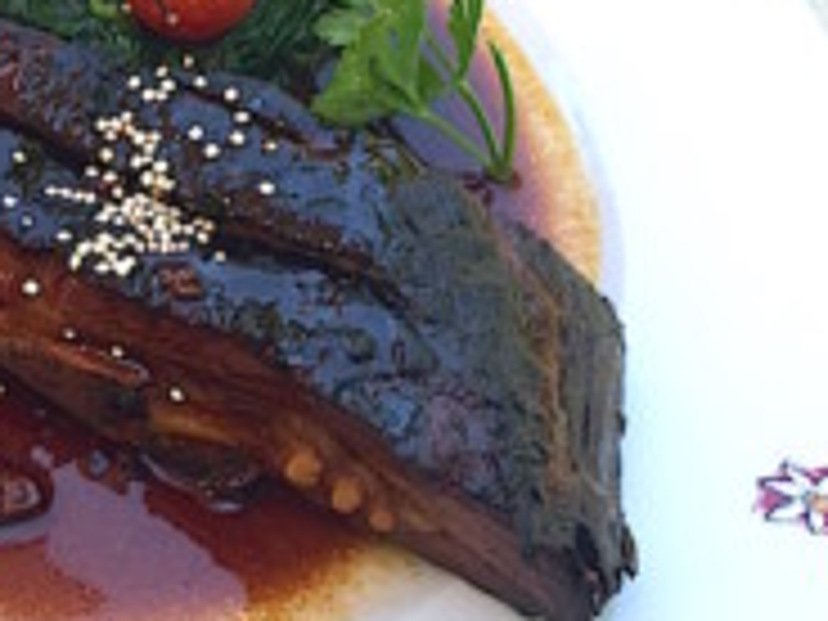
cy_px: 324
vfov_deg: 23.3
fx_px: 1507
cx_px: 45
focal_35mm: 63
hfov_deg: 29.2
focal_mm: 4.15
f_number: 2.2
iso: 32
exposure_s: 1/162
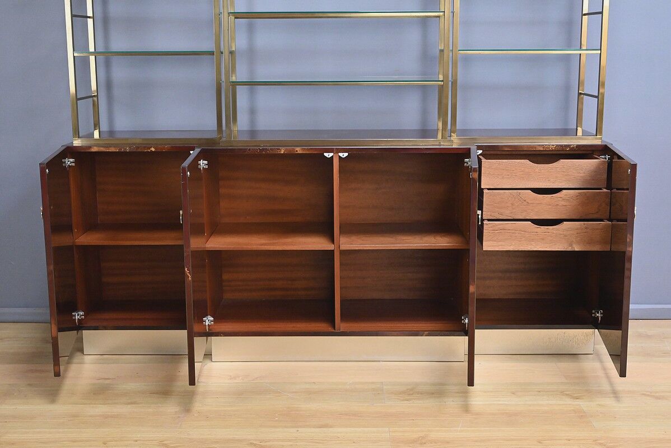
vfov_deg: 27.0
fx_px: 932
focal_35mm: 50
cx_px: 336
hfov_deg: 39.6
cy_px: 224
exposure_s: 1/100
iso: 5000
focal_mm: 50
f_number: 6.3
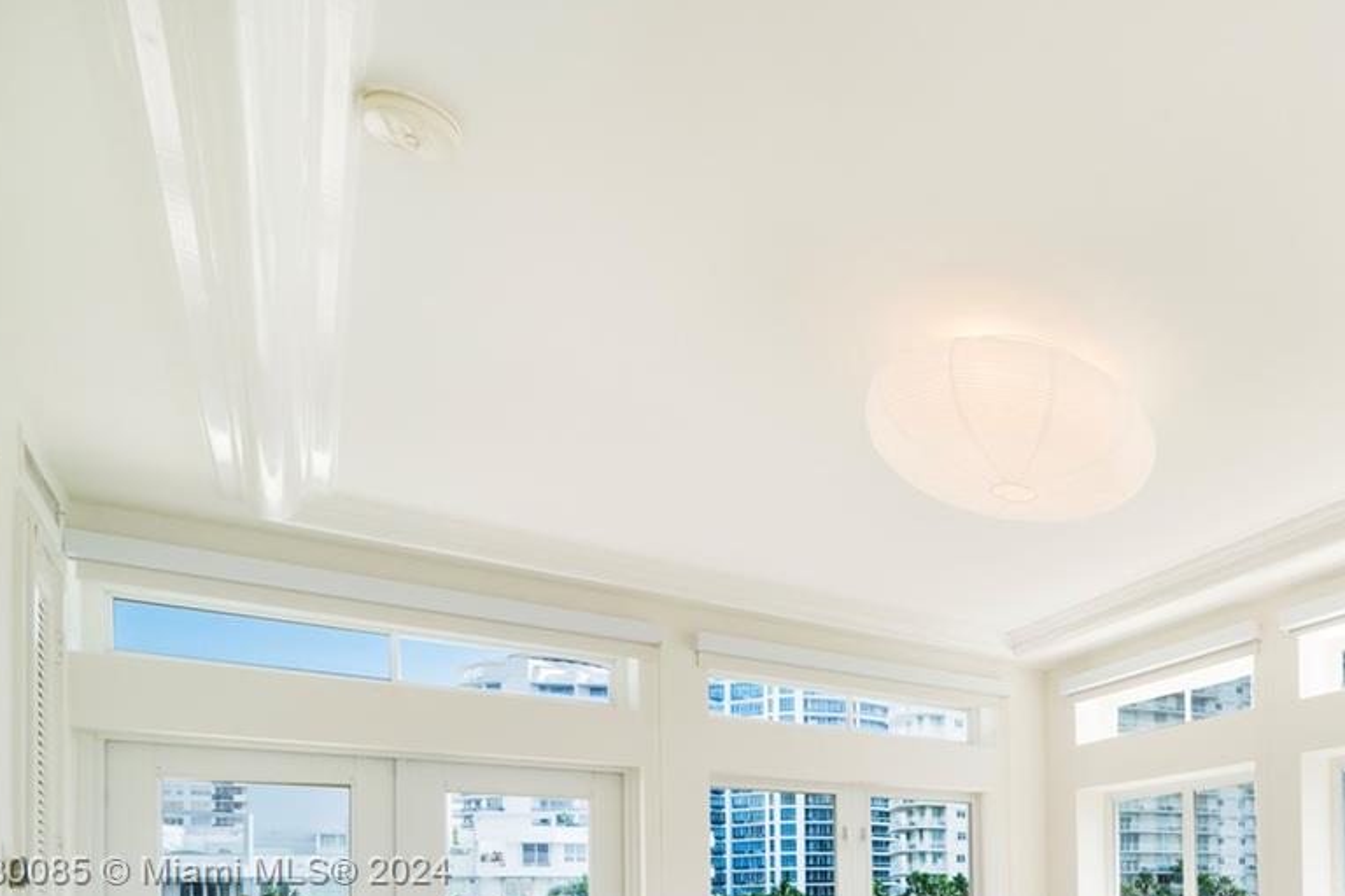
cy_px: 873
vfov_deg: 44.5
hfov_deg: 57.4
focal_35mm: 25
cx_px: 1291
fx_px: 934
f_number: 11
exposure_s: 1/40
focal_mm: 12
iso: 125
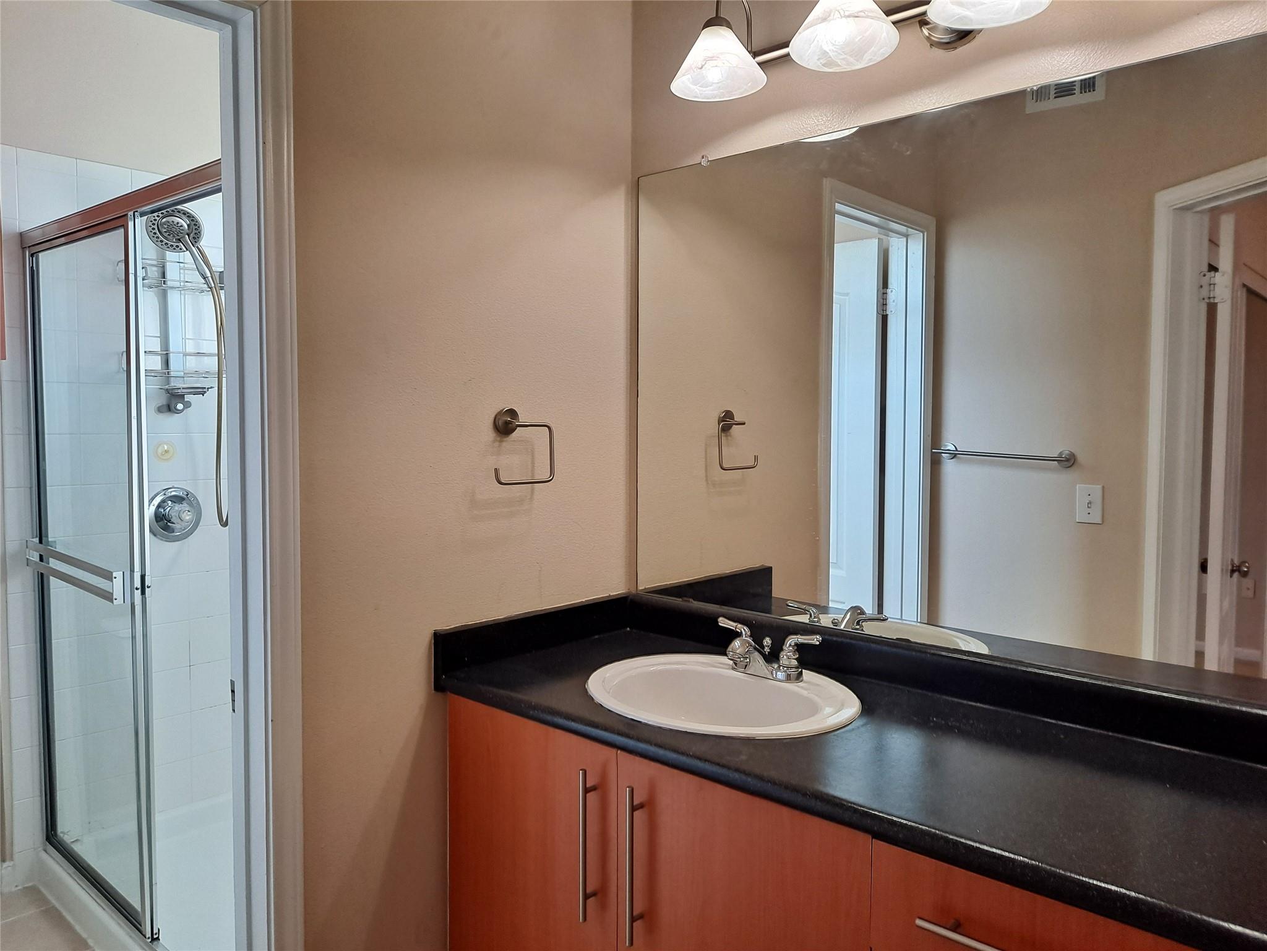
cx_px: 634
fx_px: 915
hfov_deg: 69.4
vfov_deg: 54.9
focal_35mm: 25
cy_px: 476
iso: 50
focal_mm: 4.6
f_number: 2
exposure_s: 1/120
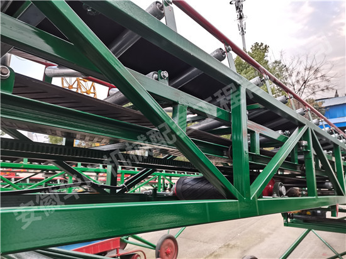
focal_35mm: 26
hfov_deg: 67.3
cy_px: 130
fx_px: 260
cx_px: 173
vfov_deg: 53.0
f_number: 1.8
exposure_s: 1/120
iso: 320
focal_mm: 5.58
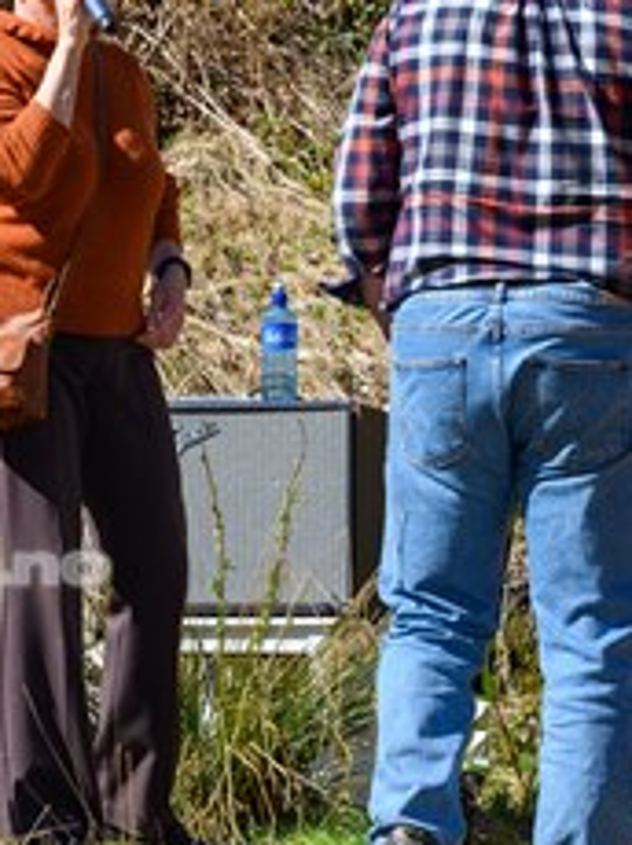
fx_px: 4926
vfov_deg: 9.8
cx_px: -209
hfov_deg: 7.3
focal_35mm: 202
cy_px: 125
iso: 100
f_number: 7.1
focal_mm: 67
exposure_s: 1/200
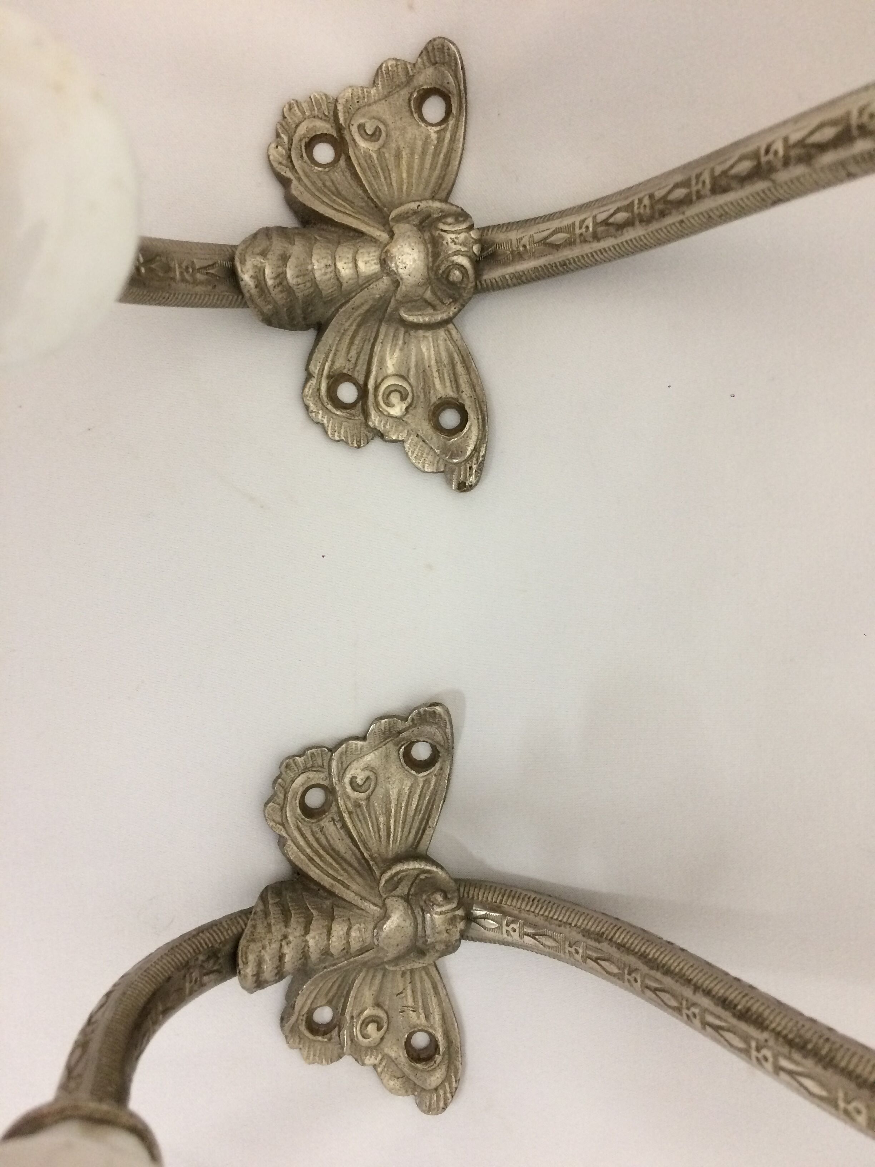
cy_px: 584
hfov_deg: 48.2
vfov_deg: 61.7
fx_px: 977
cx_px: 438
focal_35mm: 29
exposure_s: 1/33
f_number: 2.2
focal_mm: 4.15
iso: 200
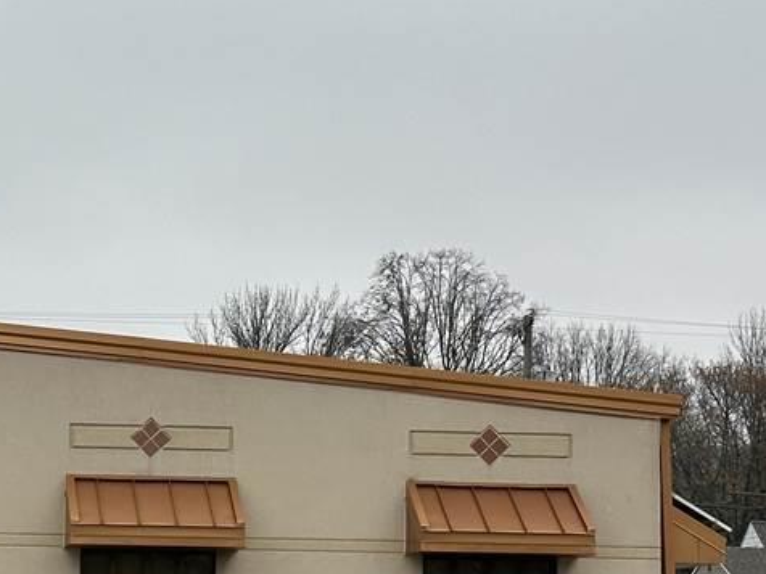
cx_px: 6
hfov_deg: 15.0
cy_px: 368
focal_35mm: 129
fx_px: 2855
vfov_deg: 11.5
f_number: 1.78
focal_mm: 6.86
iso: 64
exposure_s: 1/672
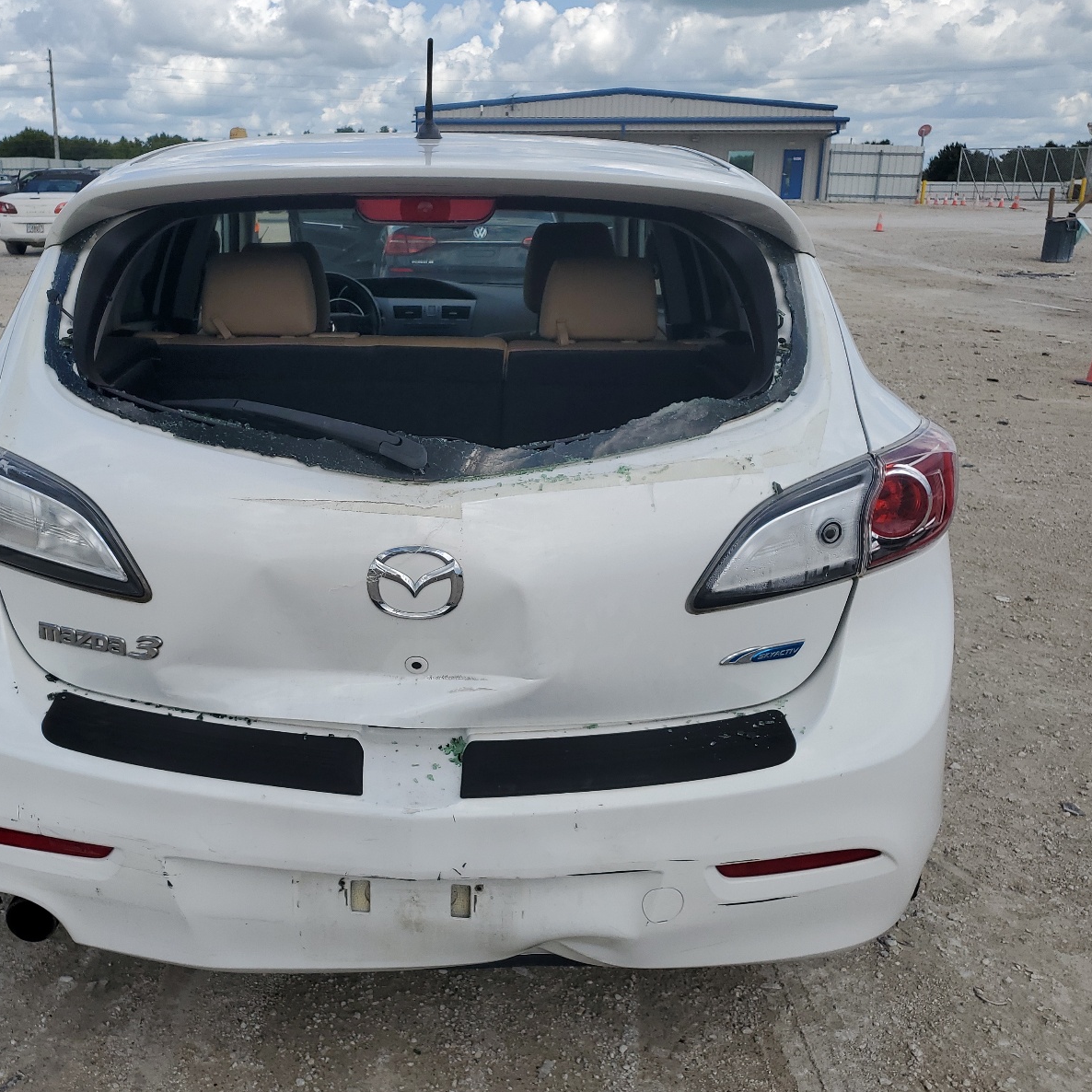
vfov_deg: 52.5
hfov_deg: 51.8
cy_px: 552
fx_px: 1106
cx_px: 392
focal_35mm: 31
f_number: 1.5
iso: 50
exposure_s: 1/5000
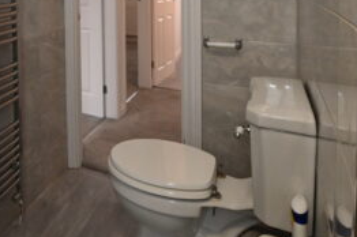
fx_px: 327
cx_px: 52
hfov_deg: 52.0
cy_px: -9
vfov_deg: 35.4
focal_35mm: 33
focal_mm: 15
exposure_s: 1/160
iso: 5000
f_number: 10
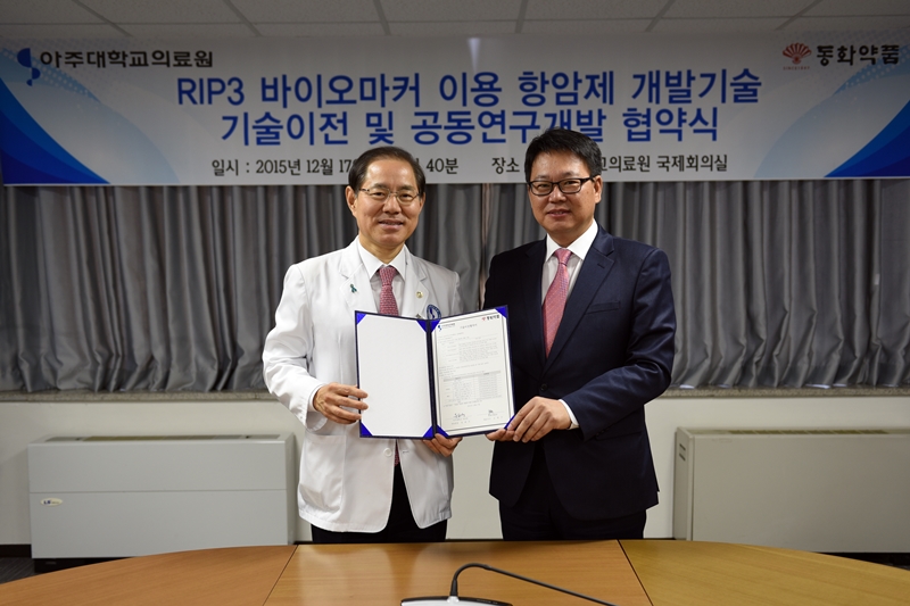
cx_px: 455
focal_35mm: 35
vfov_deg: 37.8
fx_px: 884
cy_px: 303
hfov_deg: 54.4
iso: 250
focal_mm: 35
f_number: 3.2
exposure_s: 1/50
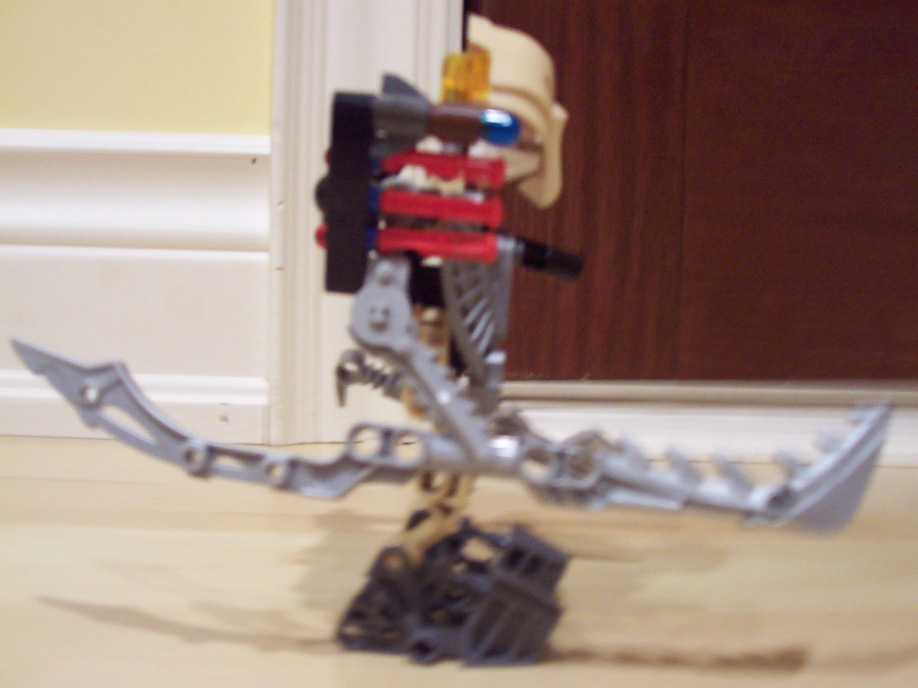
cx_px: 459
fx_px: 981
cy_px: 344
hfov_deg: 50.1
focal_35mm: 37
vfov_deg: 38.7
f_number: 2.8
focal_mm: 5.6
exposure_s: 1/8
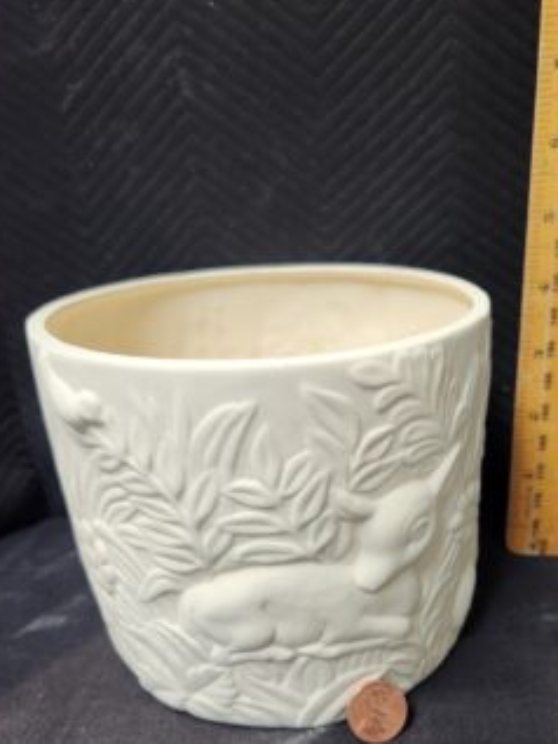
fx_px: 623
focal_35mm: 29
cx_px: 321
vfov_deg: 61.0
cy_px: 453
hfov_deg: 48.1
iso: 500
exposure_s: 1/120
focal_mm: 5.4
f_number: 1.8
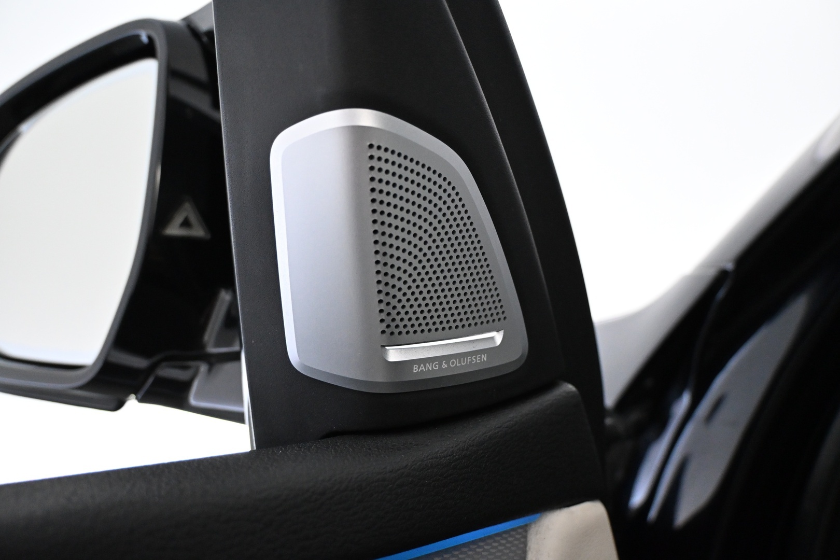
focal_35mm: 29
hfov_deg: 63.2
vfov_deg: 44.6
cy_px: 280
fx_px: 682
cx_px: 420
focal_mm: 19.5
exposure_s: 1/100
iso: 3200
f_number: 3.8
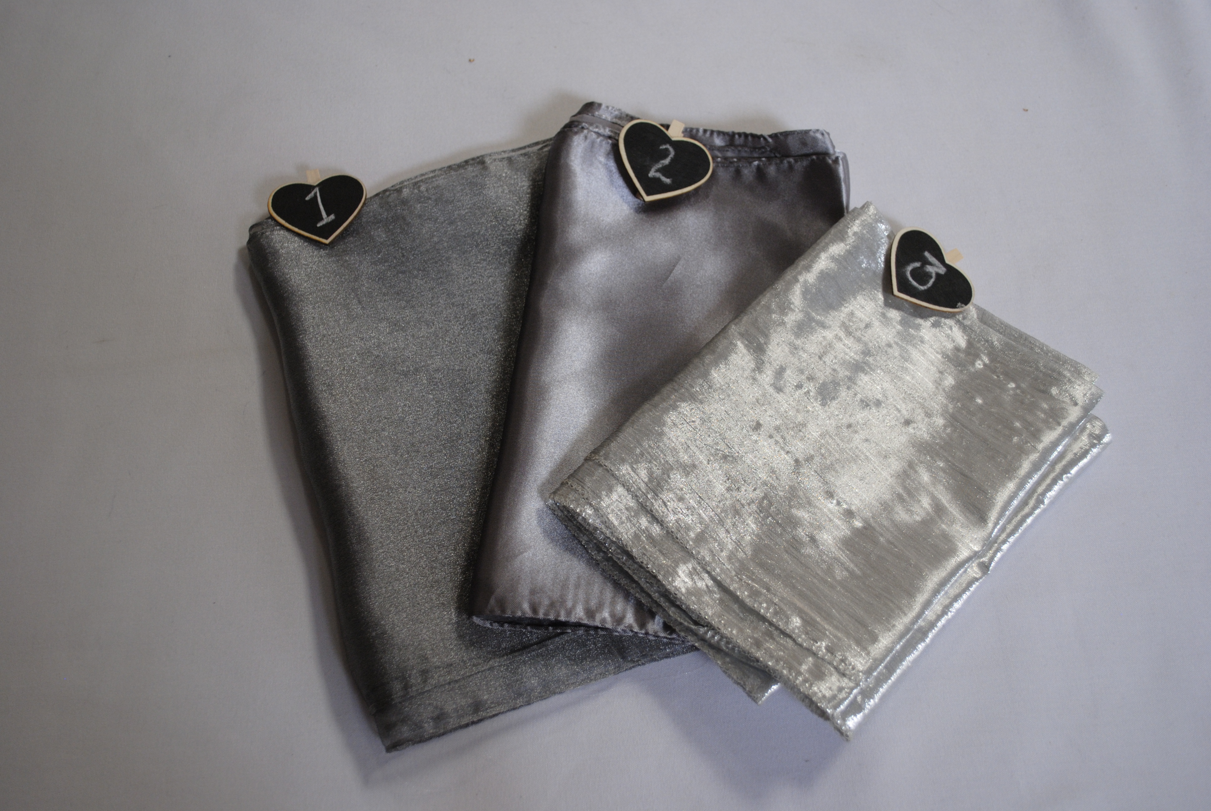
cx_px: 606
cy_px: 406
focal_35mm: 36
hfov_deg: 53.1
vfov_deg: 37.0
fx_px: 1212
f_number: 4
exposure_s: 1/125
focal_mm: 24
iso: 360
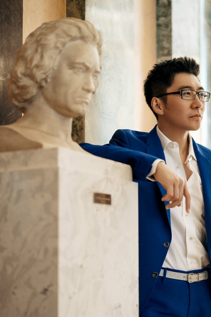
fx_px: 580
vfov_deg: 30.3
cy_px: 206
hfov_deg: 20.6
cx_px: 130
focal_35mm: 66
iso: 800
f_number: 1.4
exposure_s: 1/200
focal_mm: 50
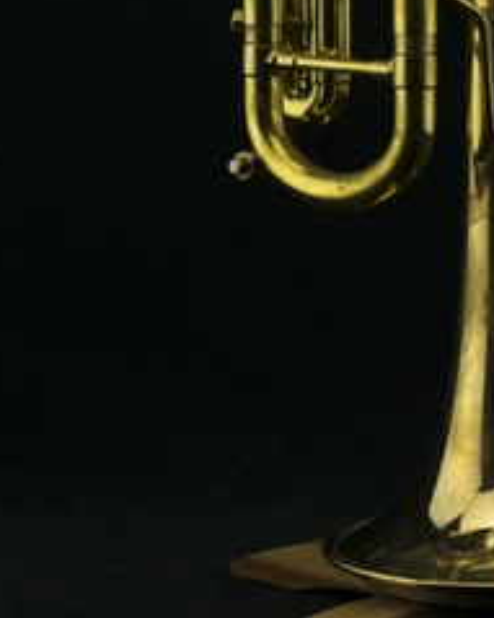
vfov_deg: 10.7
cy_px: -134
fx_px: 3237
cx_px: 375
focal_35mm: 177
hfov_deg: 8.7
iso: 100
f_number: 5.6
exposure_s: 1/160
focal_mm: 50
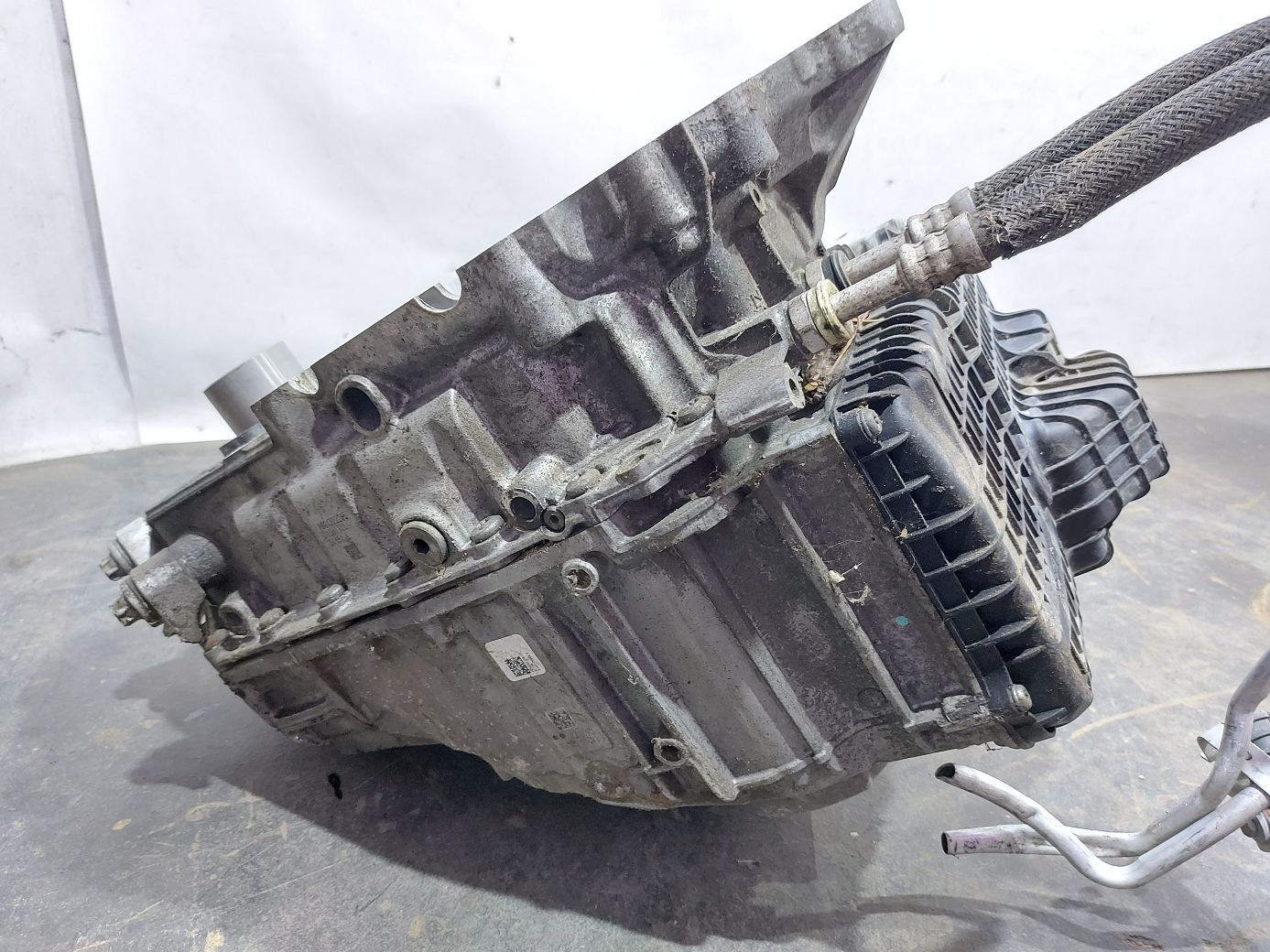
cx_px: 635
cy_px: 476
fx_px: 880
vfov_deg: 56.8
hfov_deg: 71.6
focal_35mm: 24
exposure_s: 1/20
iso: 500
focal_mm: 5.23
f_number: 1.8
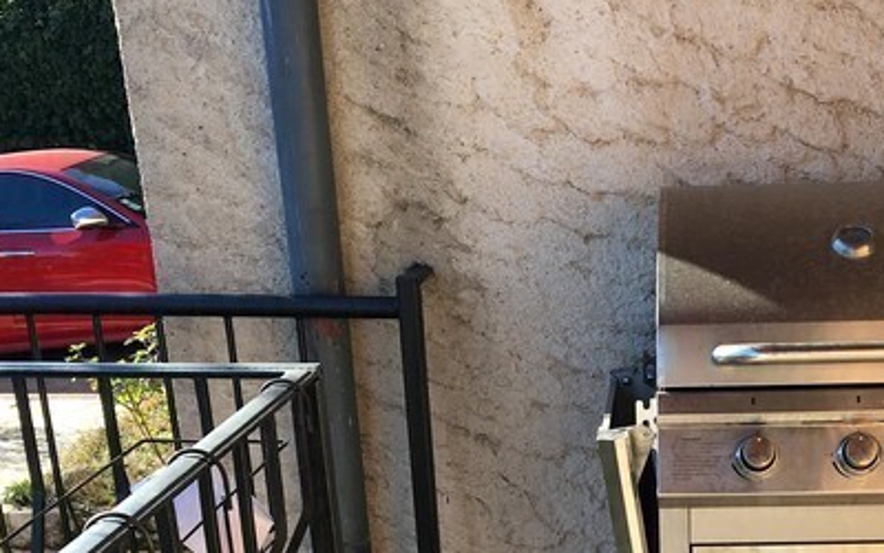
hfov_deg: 34.0
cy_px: 661
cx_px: 628
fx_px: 1421
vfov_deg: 20.6
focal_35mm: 59
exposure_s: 1/339
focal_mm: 4.15
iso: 25
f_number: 2.2
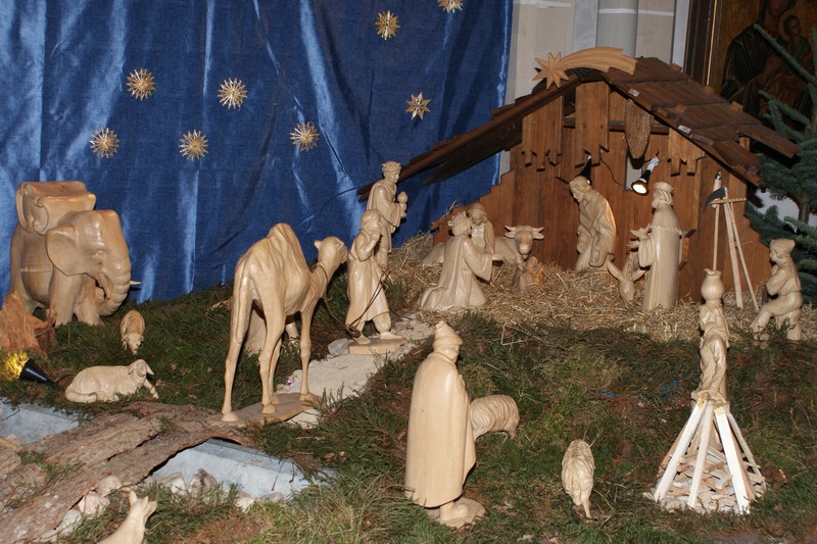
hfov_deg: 43.6
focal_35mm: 45
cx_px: 408
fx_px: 1021
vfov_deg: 29.9
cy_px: 272
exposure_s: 1/60
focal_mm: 30
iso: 400
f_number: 5
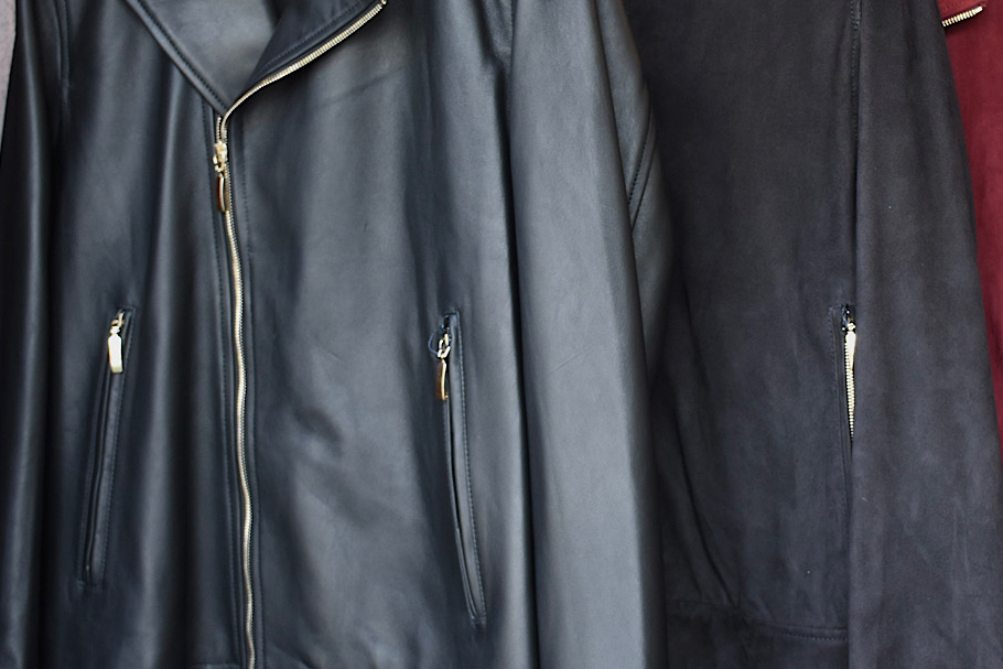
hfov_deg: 27.8
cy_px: 282
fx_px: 2006
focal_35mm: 72
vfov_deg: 18.9
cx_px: 724
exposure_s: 1/100
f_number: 4
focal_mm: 26
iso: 500
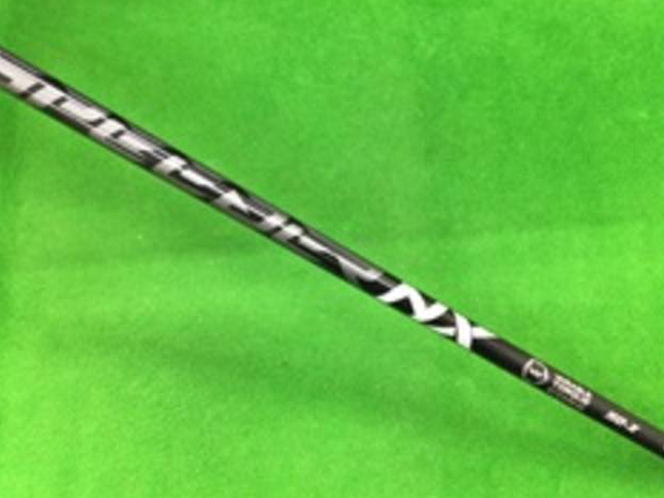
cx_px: 325
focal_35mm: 32
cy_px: 247
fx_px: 614
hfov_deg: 56.8
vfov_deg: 44.2
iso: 200
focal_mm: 3.3
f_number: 2.4
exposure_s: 1/30
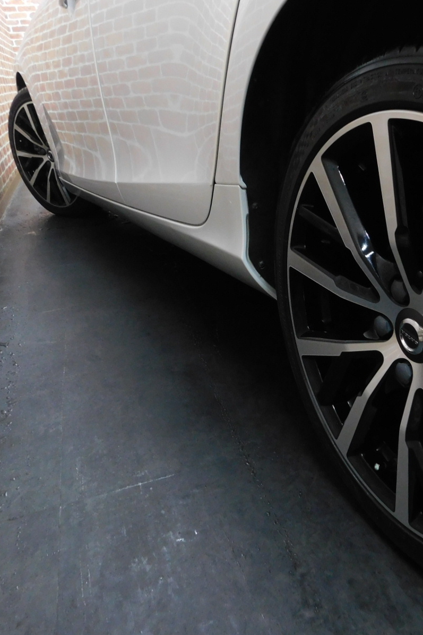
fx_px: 564
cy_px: 318
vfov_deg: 58.7
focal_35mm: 32
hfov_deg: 40.5
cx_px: 288
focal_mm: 4
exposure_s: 1/25
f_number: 3
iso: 400
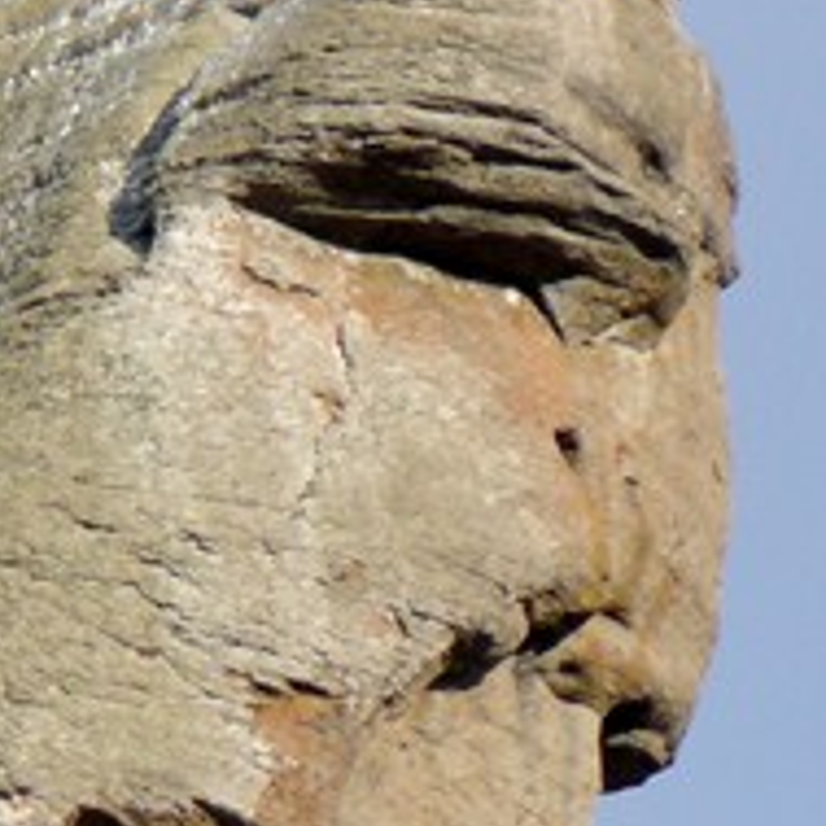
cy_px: 983
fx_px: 19384
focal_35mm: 718
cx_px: 210
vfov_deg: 2.4
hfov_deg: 2.4
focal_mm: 38
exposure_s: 1/400
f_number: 4.1
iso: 80
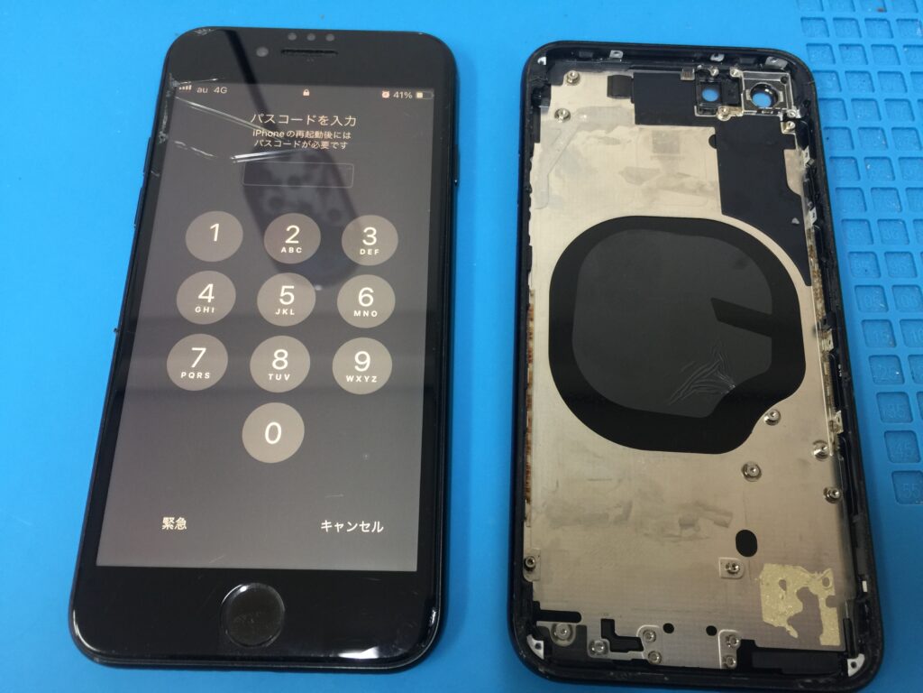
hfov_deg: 61.7
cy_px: 346
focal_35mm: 29
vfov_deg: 48.2
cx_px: 462
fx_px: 773
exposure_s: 1/15
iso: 50
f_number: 2.2
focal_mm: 4.15
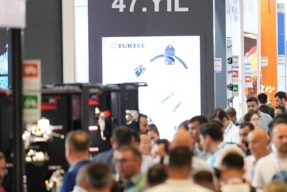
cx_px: 275
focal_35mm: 450
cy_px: 95
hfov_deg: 4.6
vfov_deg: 3.1
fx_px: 3589
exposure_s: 1/160
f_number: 2.8
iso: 1250
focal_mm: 185
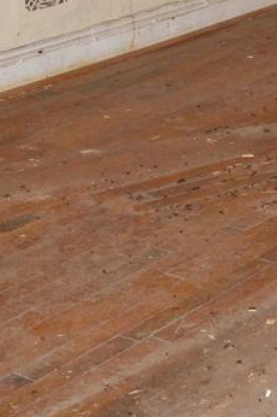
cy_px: -239
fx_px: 1388
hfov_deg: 10.8
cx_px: 467
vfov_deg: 15.5
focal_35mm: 120
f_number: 8
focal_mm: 18
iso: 450
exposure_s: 1/60
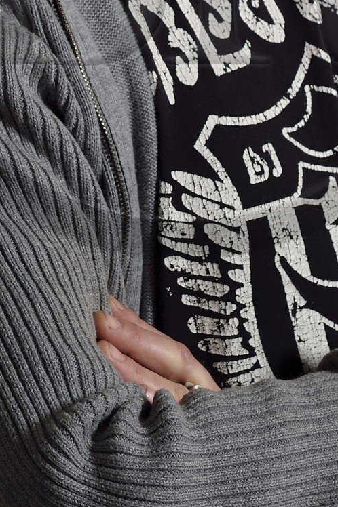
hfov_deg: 6.1
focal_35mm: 225
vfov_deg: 9.1
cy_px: -60
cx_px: 182
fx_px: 3171
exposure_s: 1/250
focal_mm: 70
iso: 100
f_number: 9
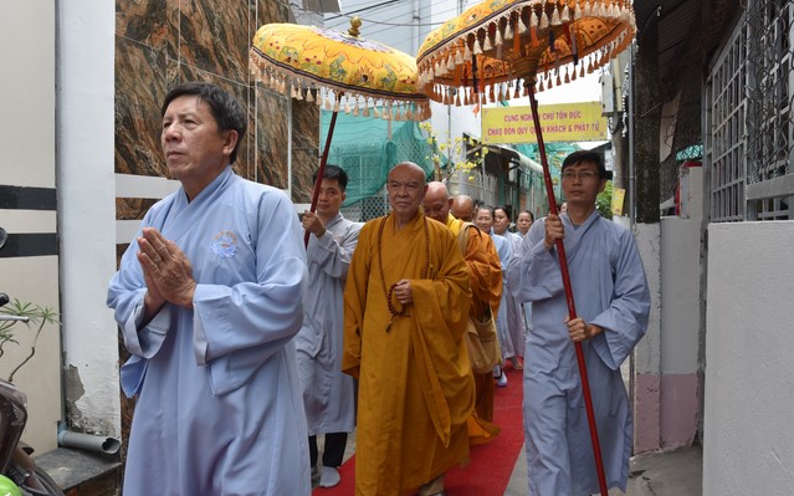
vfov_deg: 44.5
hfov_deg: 66.5
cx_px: 401
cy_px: 231
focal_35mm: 28
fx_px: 606
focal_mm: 27
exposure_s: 1/250
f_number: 8
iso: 360
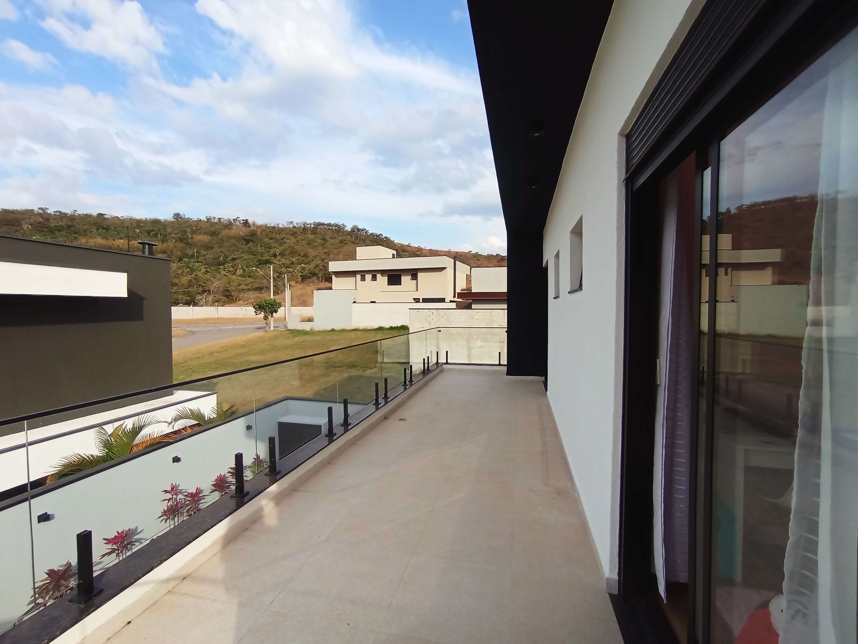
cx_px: 429
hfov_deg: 94.5
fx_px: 397
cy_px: 322
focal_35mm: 16
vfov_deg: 78.1
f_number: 2.2
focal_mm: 1.65
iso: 50
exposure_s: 1/824
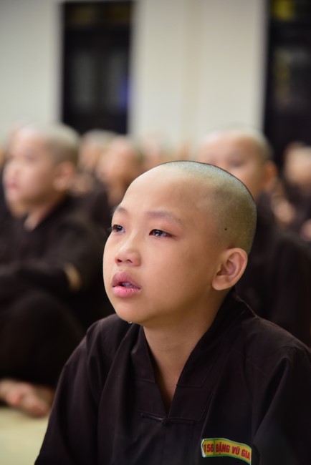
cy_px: 232
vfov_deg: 17.1
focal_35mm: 120
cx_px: 156
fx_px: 1553
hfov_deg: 11.4
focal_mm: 120
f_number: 4
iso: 2500
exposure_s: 1/30
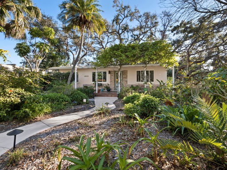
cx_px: 114
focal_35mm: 14
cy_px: 85
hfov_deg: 102.1
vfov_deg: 85.7
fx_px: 92
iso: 320
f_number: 13
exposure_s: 1/25
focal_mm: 7
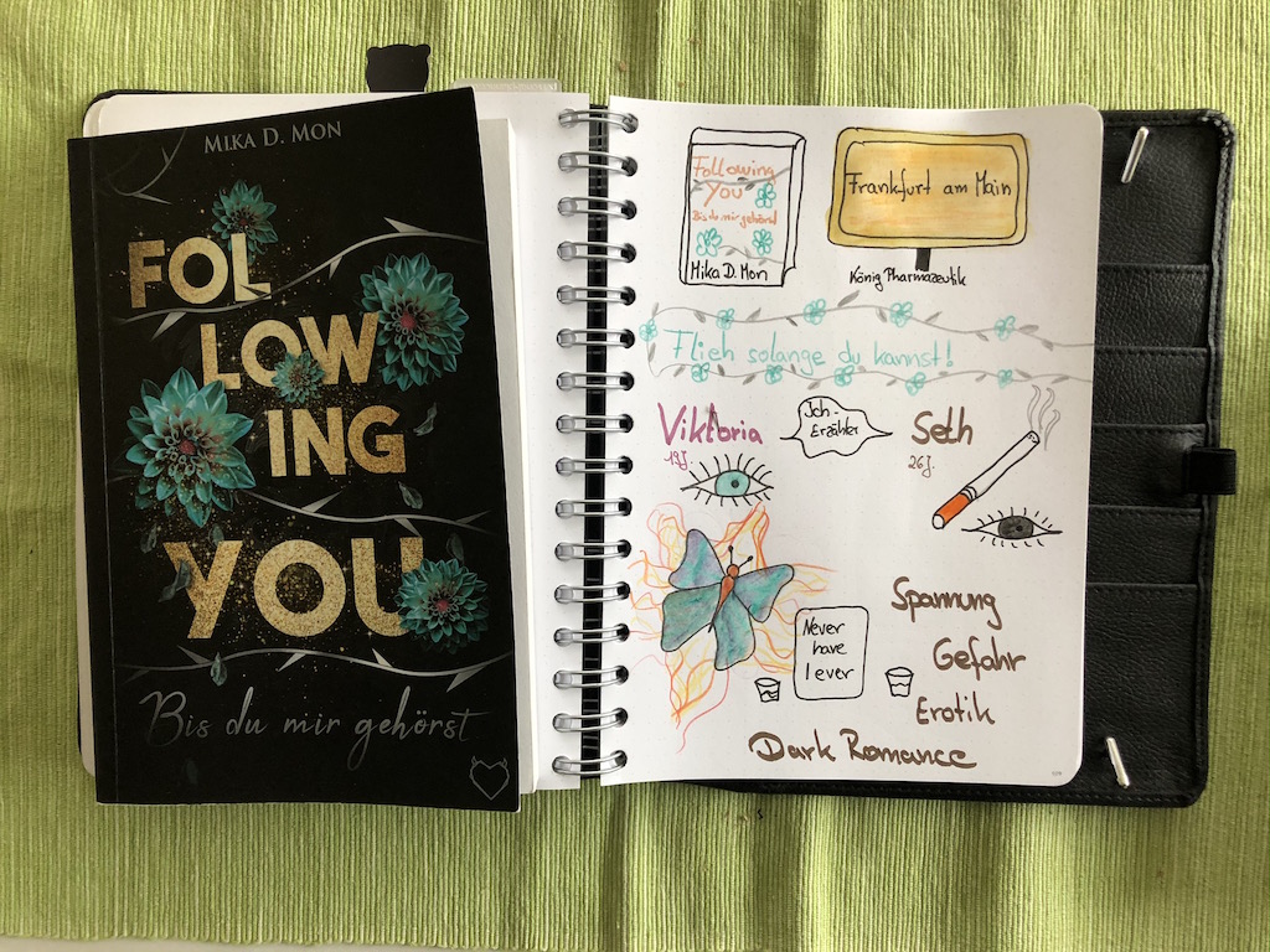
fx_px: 1027
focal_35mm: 28
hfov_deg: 63.4
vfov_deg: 49.7
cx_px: 635
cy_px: 476
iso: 40
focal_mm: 3.99
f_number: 1.8
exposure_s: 1/17
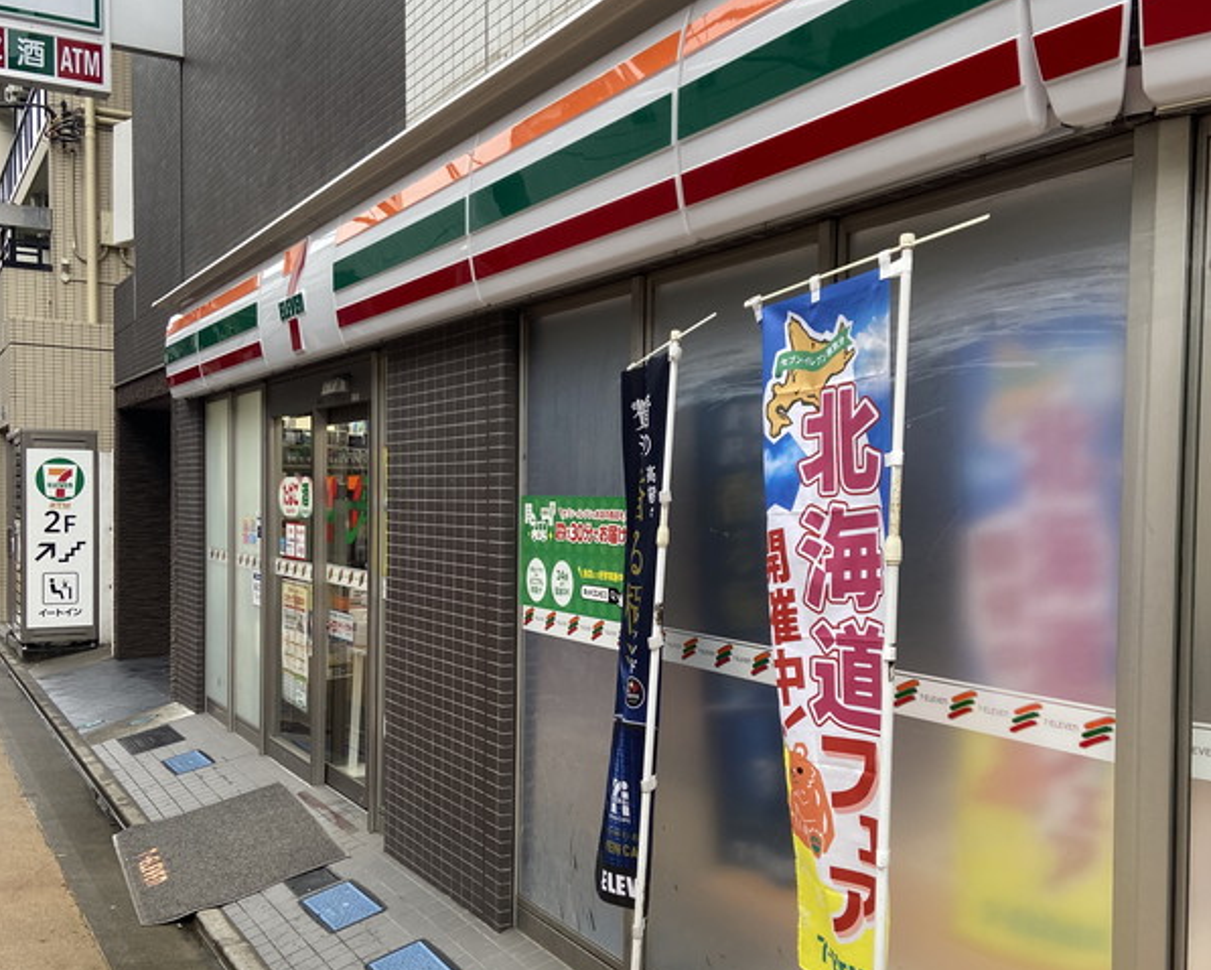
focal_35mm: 34
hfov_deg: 52.8
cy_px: 544
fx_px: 1219
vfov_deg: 43.3
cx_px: 604
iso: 50
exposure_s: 1/121
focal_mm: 4.25
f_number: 1.8
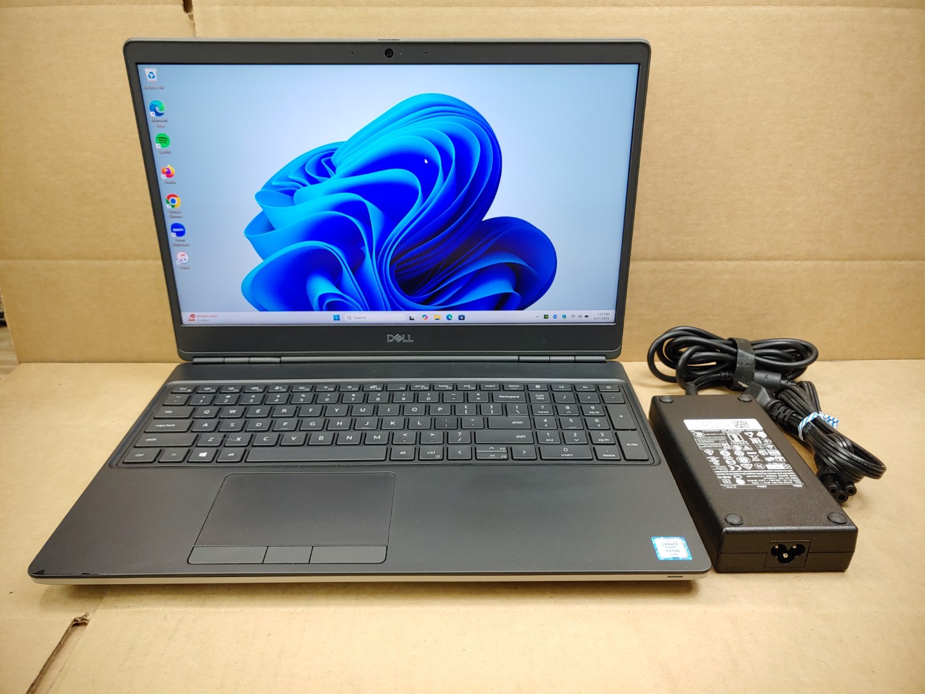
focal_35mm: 26
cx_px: 462
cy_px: 347
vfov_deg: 53.1
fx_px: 695
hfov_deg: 67.3
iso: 100
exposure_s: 1/120
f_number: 1.8
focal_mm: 4.36
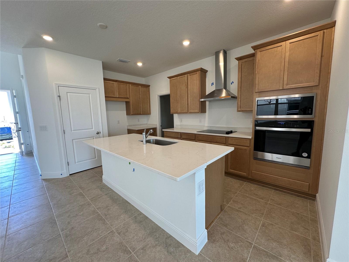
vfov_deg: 85.7
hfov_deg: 102.1
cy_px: 131
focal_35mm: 14
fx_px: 141
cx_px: 174
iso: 125
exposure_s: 1/120
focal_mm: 2.22
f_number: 2.2
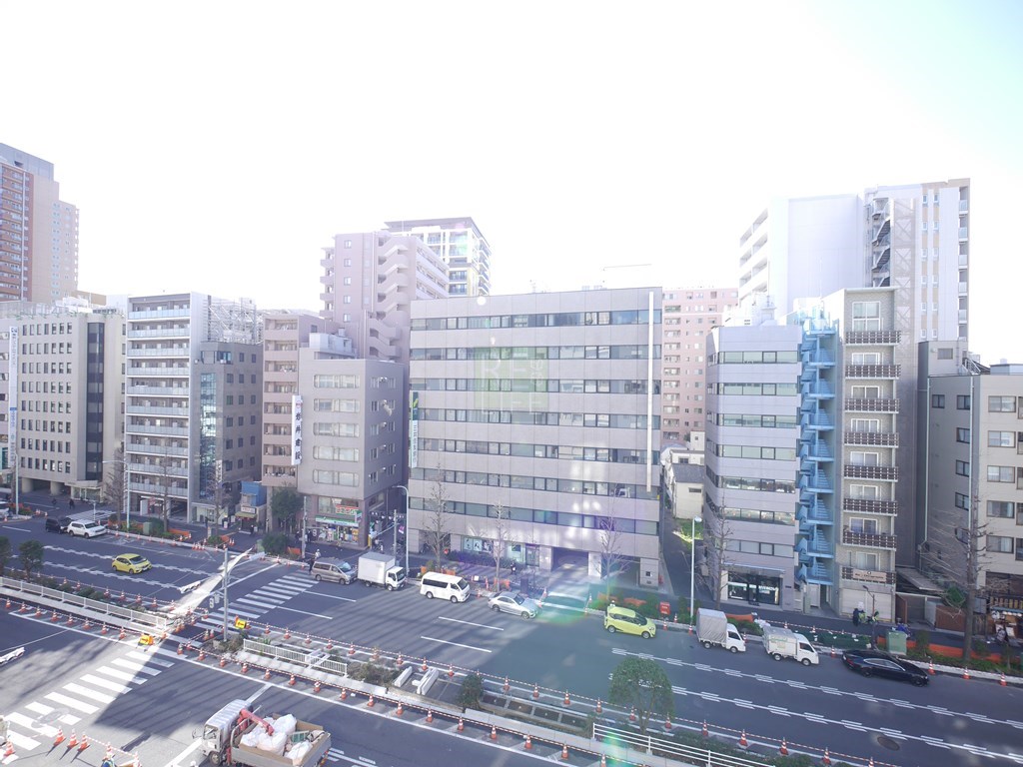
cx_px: 512
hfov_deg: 102.1
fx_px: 414
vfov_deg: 85.7
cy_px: 384
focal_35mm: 14
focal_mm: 7
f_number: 4
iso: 160
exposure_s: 1/200
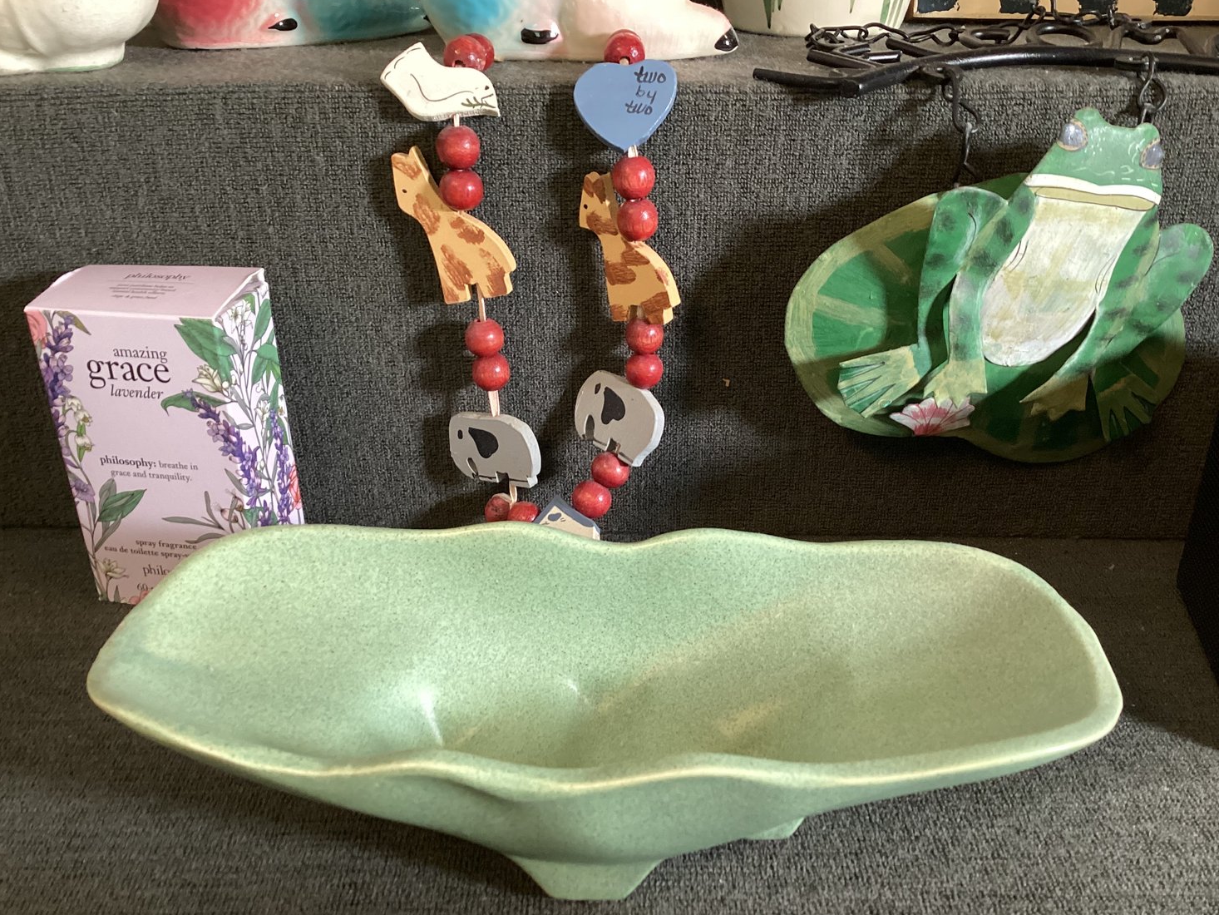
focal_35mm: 32
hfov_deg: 56.8
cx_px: 624
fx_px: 1127
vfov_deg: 44.2
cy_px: 450
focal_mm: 3.3
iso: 200
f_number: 2.4
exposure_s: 1/50
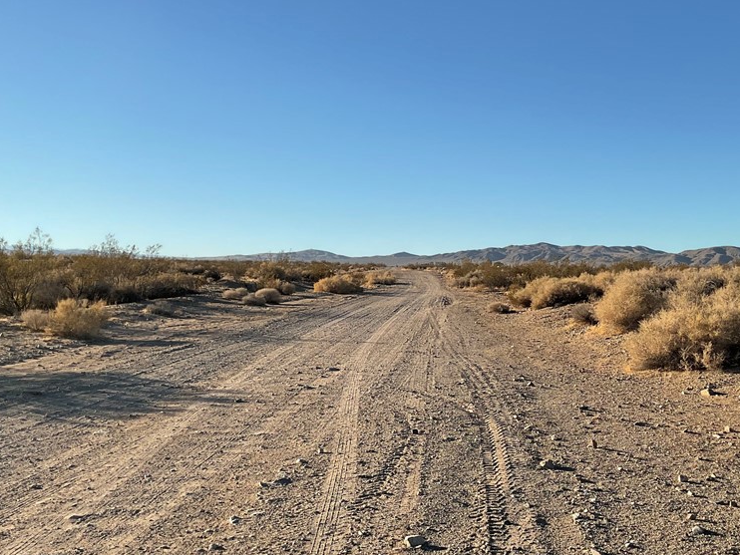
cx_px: 458
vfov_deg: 36.0
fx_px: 855
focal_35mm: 40
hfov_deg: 46.4
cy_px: 302
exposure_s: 1/1984
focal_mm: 3
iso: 16
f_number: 1.8
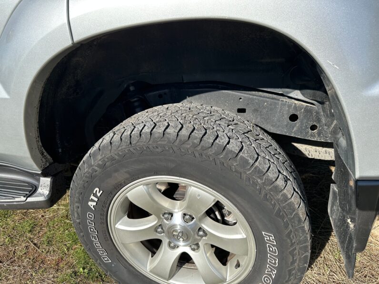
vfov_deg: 56.8
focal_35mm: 24
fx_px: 263
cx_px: 190
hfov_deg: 71.6
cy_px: 142
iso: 80
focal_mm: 6.86
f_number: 1.78
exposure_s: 1/2028
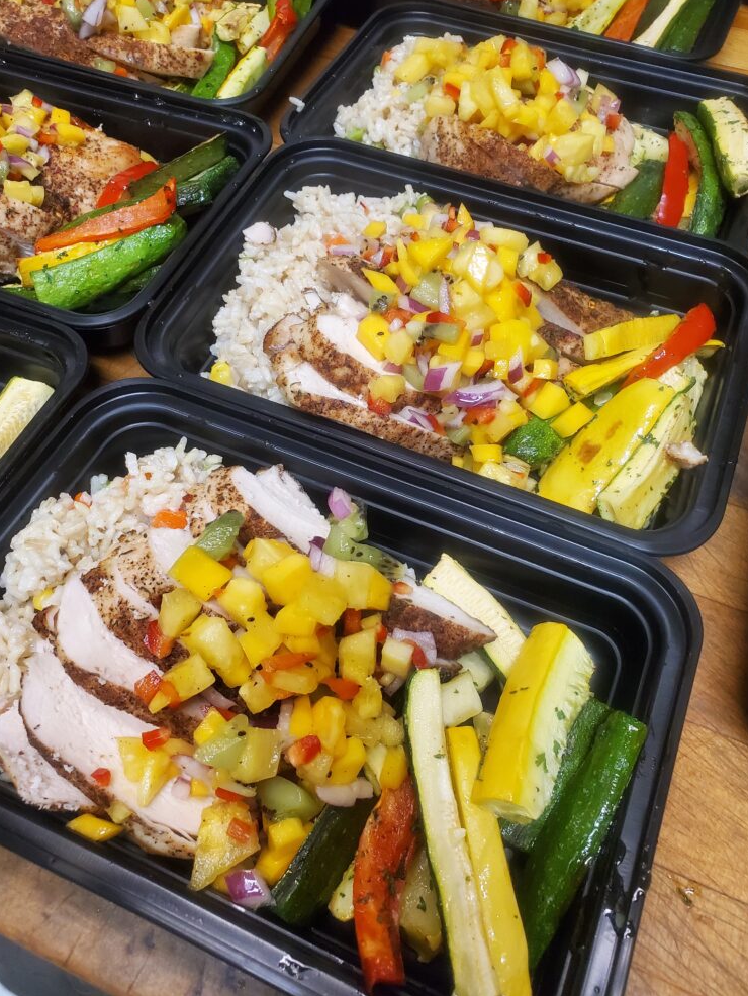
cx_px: 382
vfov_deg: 65.3
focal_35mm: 27
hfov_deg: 51.4
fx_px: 778
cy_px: 481
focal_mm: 4.3
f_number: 2.4
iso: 640
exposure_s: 1/39
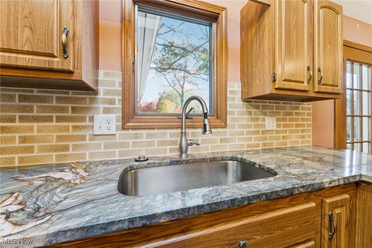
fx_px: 145
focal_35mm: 14
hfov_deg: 104.3
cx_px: 186
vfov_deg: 81.2
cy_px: 124
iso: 200
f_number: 5.6
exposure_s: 1/8
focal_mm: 14
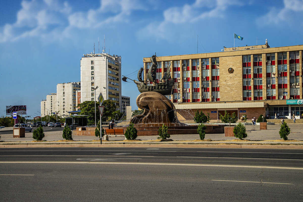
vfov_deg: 28.1
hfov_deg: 41.1
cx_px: 152
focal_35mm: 48
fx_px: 404
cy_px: 101
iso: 125
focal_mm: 48
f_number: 10
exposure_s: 1/200
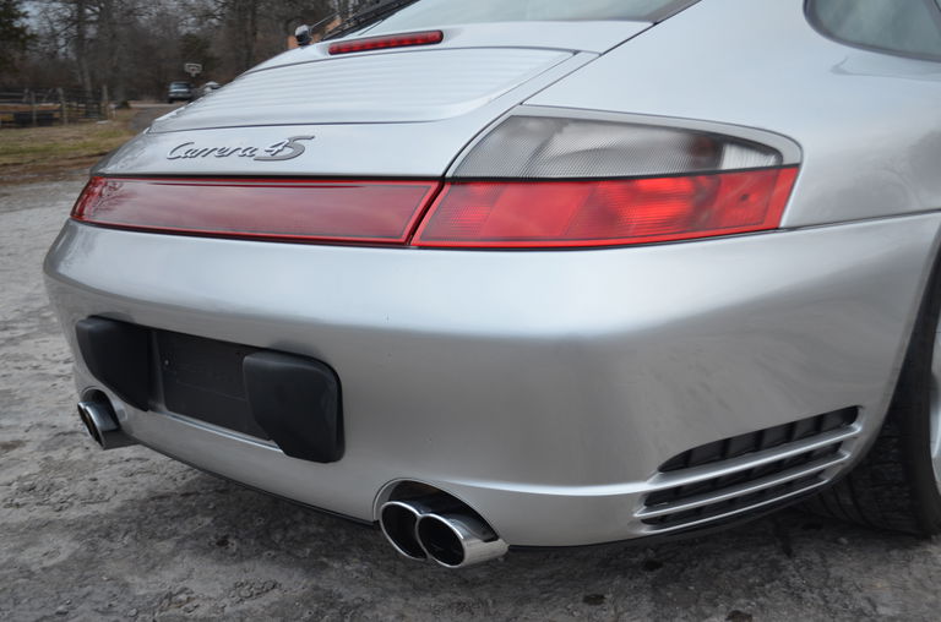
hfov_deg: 53.2
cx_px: 470
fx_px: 939
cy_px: 311
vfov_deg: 36.7
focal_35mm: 36
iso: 500
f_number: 4
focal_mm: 24
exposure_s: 1/60
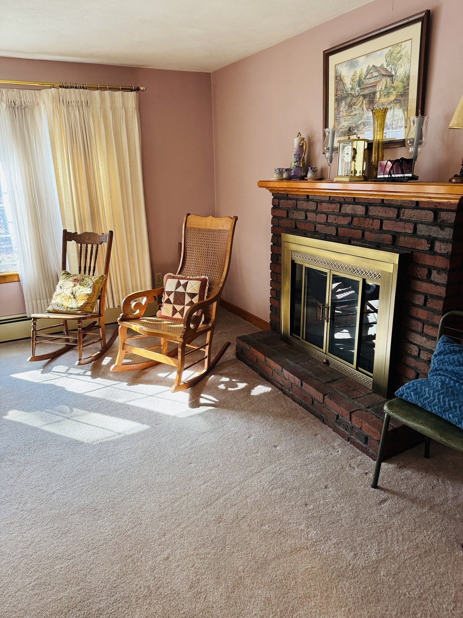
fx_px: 428
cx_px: 232
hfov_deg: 56.8
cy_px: 309
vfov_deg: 71.6
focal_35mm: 24
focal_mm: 6.76
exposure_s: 1/60
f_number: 1.78
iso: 250
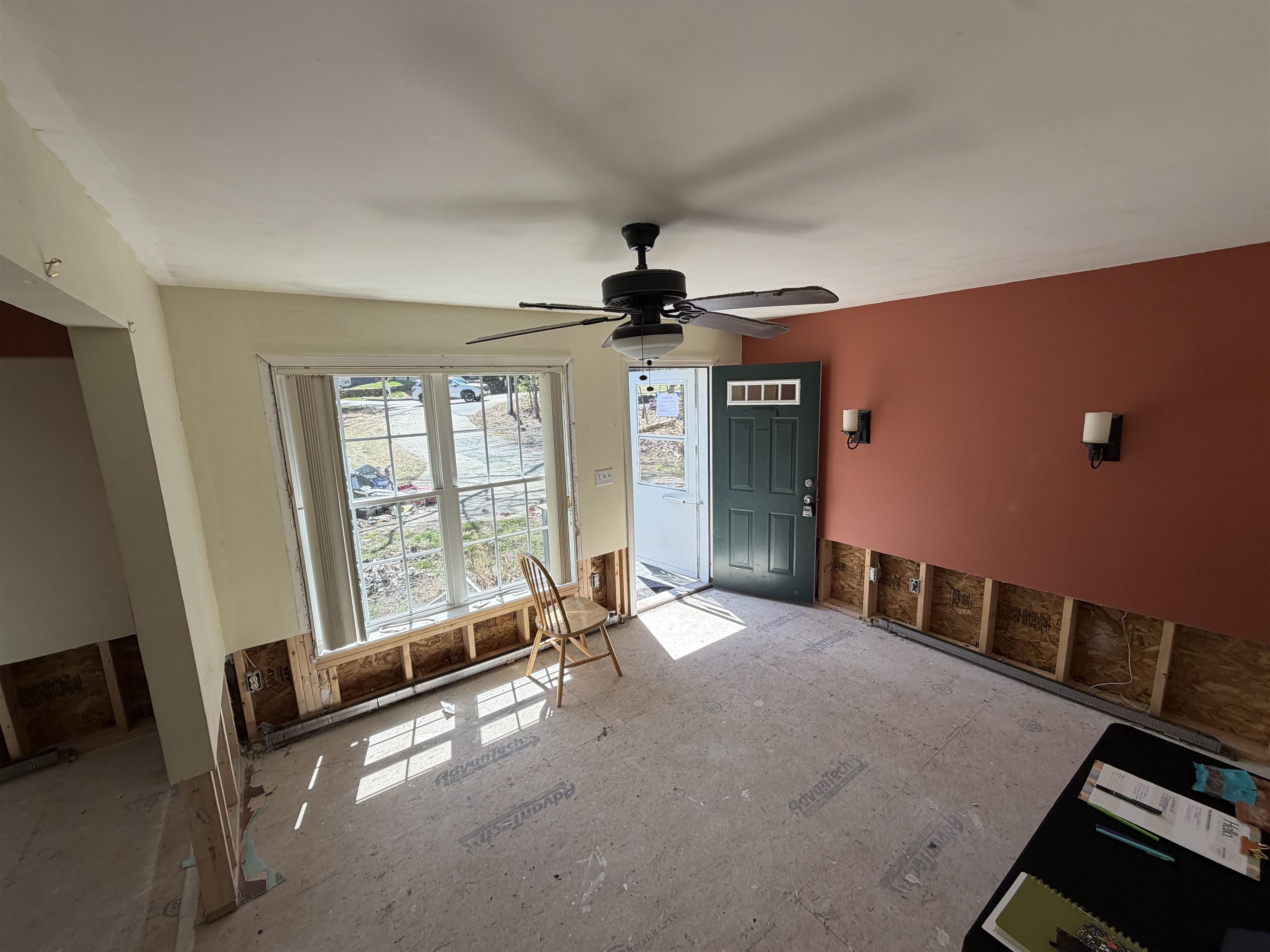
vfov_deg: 85.7
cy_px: 476
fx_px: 514
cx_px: 635
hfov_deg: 102.1
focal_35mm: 14
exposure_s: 1/195
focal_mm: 2.22
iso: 40
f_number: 2.2
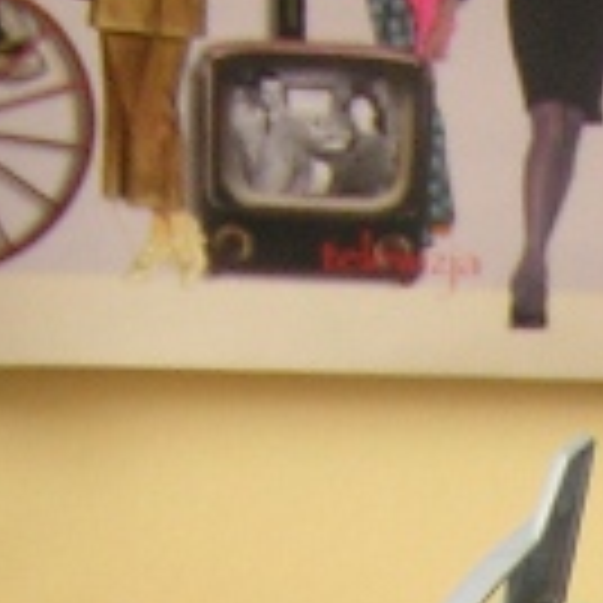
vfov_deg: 8.6
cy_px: 1179
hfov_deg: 8.8
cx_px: 972
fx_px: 3804
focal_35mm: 193
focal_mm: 5.8
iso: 100
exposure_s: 1/40
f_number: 2.8
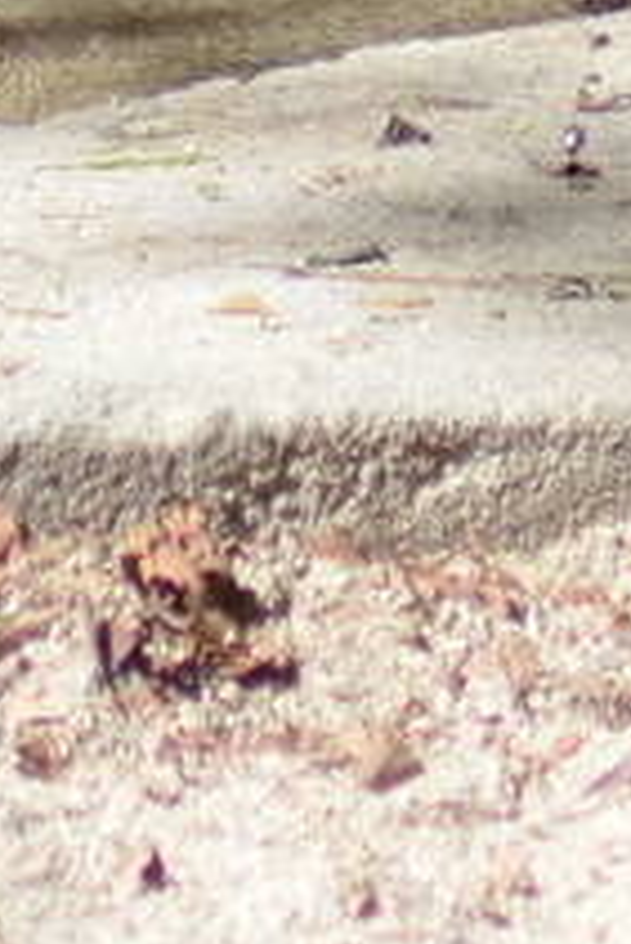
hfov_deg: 0.9
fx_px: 41732
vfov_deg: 1.3
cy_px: -1078
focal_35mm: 1590
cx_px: 1974
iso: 400
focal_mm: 140
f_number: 4.2
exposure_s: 1/1250
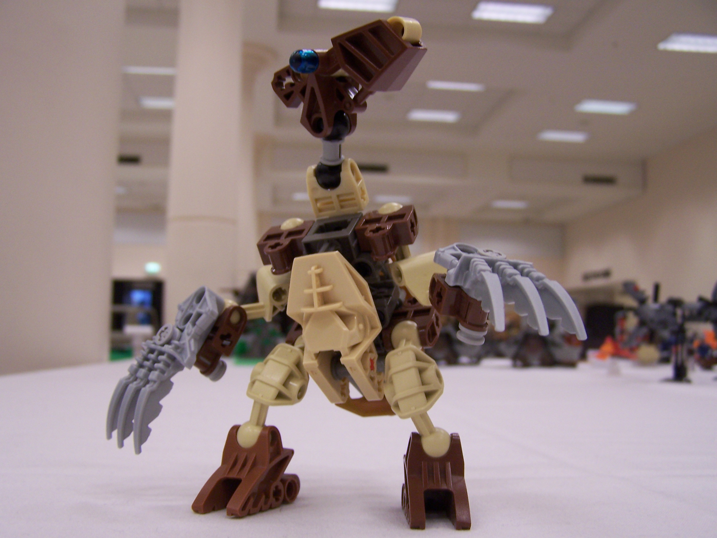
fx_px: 787
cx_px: 358
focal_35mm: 38
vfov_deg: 37.7
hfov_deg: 49.0
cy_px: 269
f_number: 2.8
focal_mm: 6.3
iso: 140
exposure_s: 1/30
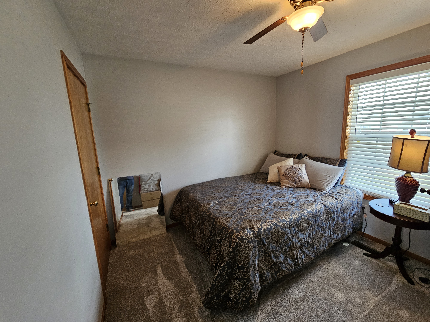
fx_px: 161
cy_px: 161
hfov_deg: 106.2
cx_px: 215
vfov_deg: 89.9
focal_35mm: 13
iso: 250
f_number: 2.2
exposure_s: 1/60
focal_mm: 2.2
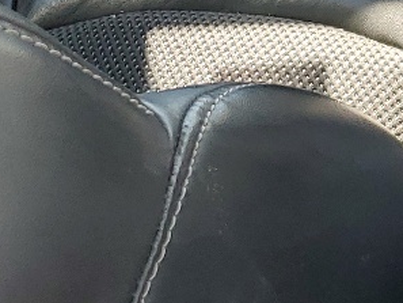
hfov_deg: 12.8
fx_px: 1631
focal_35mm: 140
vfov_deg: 10.2
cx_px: 734
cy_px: -166
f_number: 1.5
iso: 50
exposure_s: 1/213
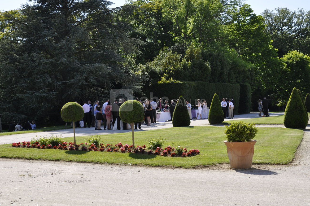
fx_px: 533
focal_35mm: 62
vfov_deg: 21.9
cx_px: 158
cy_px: 100
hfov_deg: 32.4
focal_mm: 40
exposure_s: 1/200
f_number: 11
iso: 200
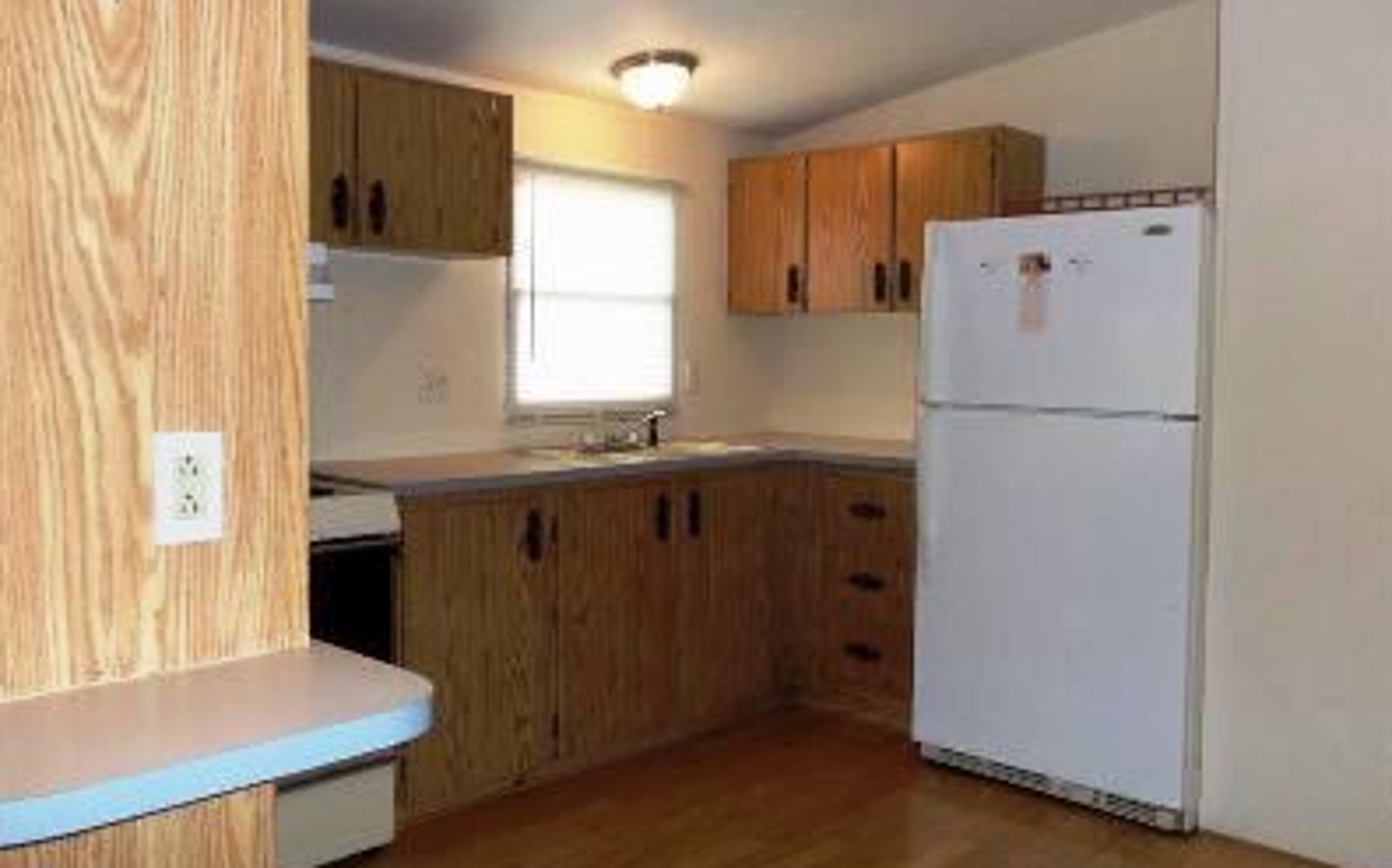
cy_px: 397
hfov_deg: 62.9
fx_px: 1137
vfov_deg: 41.7
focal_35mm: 30
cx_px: 700
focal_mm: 5.1
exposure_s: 1/60
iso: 200
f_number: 3.3
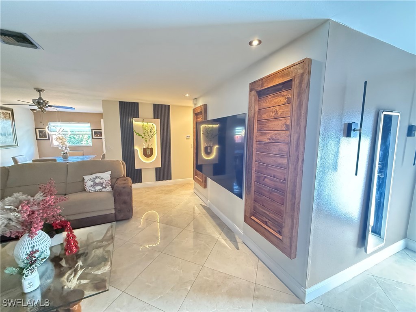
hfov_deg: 102.1
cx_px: 208
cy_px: 156
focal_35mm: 14
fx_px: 168
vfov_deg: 85.7
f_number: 2.2
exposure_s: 1/60
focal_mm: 2.22
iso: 1000
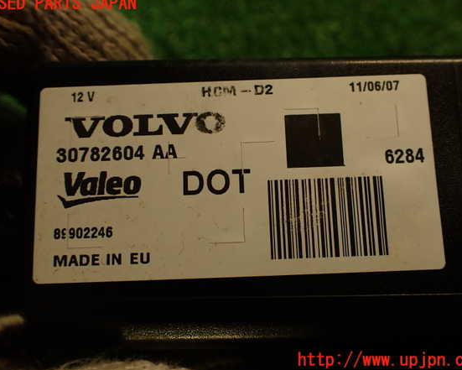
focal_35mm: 34
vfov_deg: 43.4
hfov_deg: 52.8
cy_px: 182
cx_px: 236
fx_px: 465
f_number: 2.4
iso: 200
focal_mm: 5.79
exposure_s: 1/50
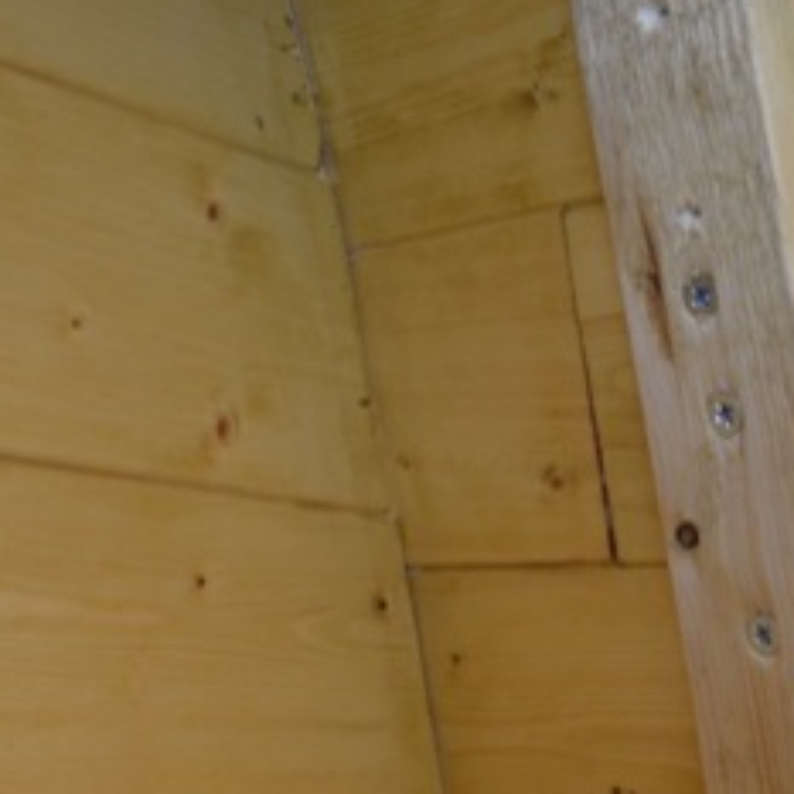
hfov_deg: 27.8
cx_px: 736
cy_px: 492
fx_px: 1531
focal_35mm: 59
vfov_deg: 29.0
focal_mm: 18
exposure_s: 1/60
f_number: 3.5
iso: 900
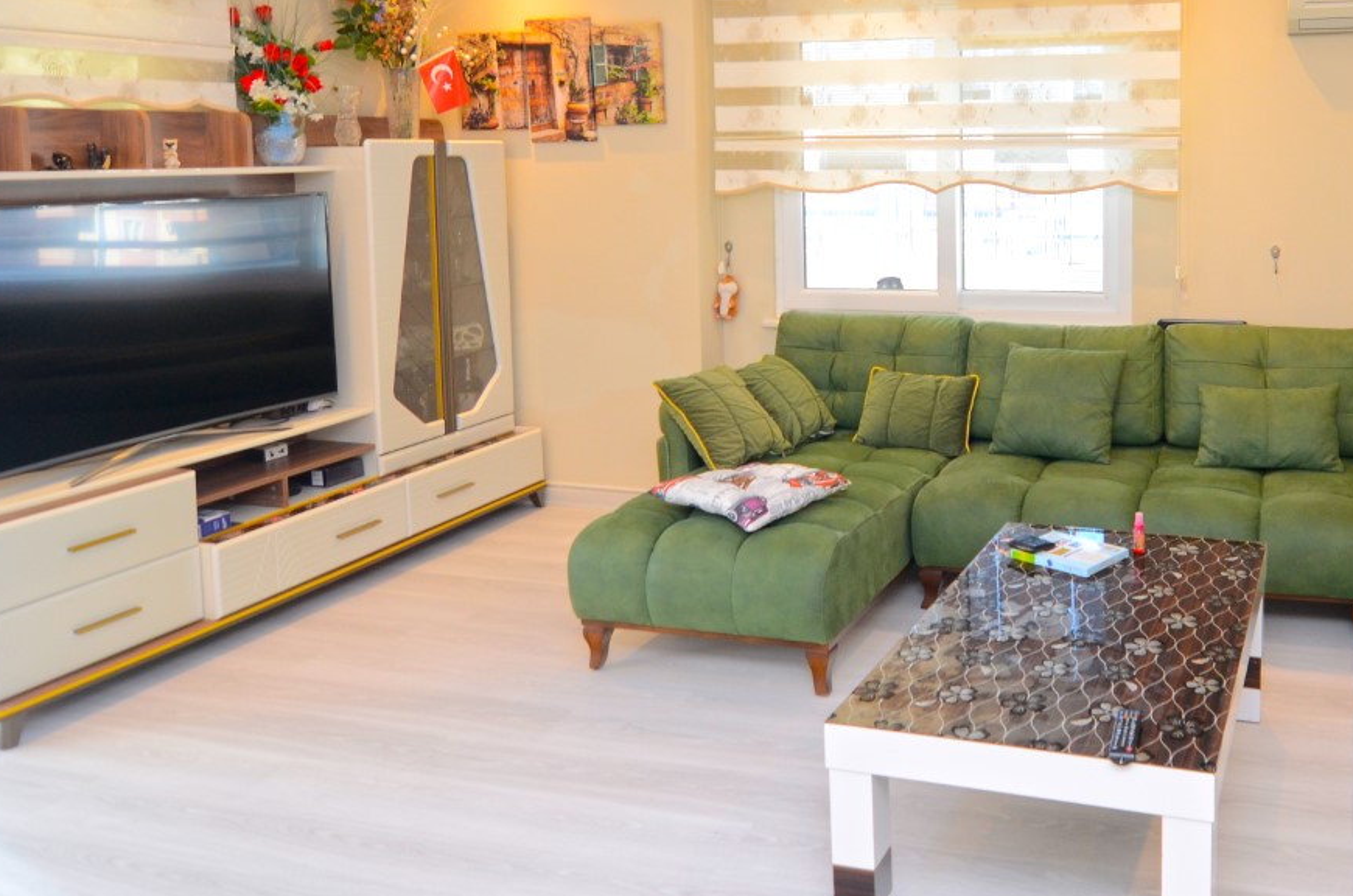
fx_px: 1160
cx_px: 1023
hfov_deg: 57.3
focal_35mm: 31
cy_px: 229
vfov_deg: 41.0
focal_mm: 11
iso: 400
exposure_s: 1/25
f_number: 2.8
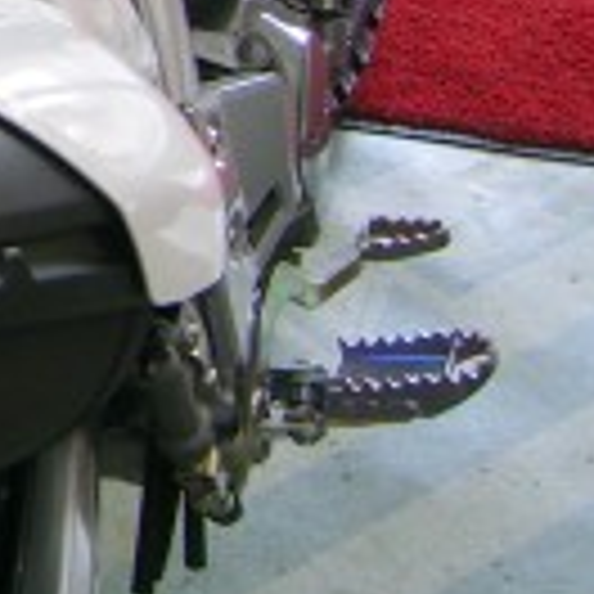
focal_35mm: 163
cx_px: -684
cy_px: -364
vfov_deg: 10.3
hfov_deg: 9.8
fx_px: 3164
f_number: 2.8
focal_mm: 7.9
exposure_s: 1/60
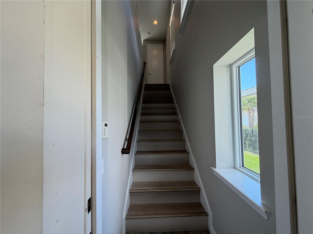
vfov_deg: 85.7
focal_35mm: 14
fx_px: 127
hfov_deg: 102.1
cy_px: 117
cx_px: 156
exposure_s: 1/121
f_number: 2.2
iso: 125
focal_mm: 2.22
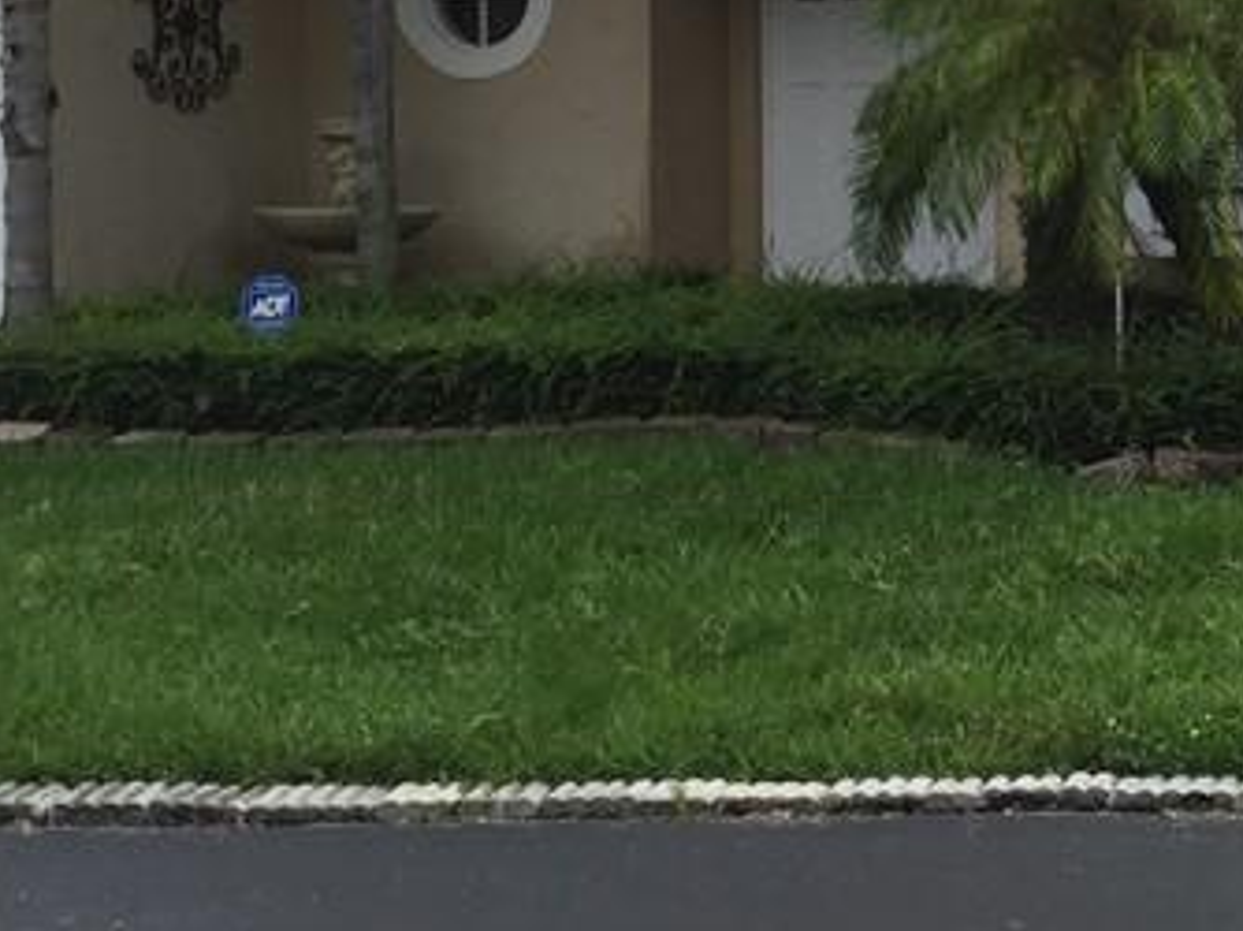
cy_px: 19
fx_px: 3194
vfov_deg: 16.3
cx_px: 1444
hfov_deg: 20.7
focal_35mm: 89
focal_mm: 4.15
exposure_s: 1/1163
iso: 32
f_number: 2.2
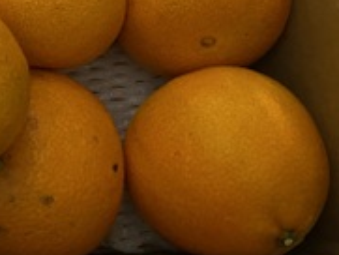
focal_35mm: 69
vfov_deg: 19.8
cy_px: -68
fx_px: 676
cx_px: -81
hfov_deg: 25.0
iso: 400
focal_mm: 4.25
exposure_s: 1/33
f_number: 1.8
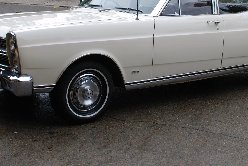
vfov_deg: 18.3
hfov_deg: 27.3
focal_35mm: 74
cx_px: 136
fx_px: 510
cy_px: 31
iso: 200
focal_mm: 26
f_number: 6.3
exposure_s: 1/160
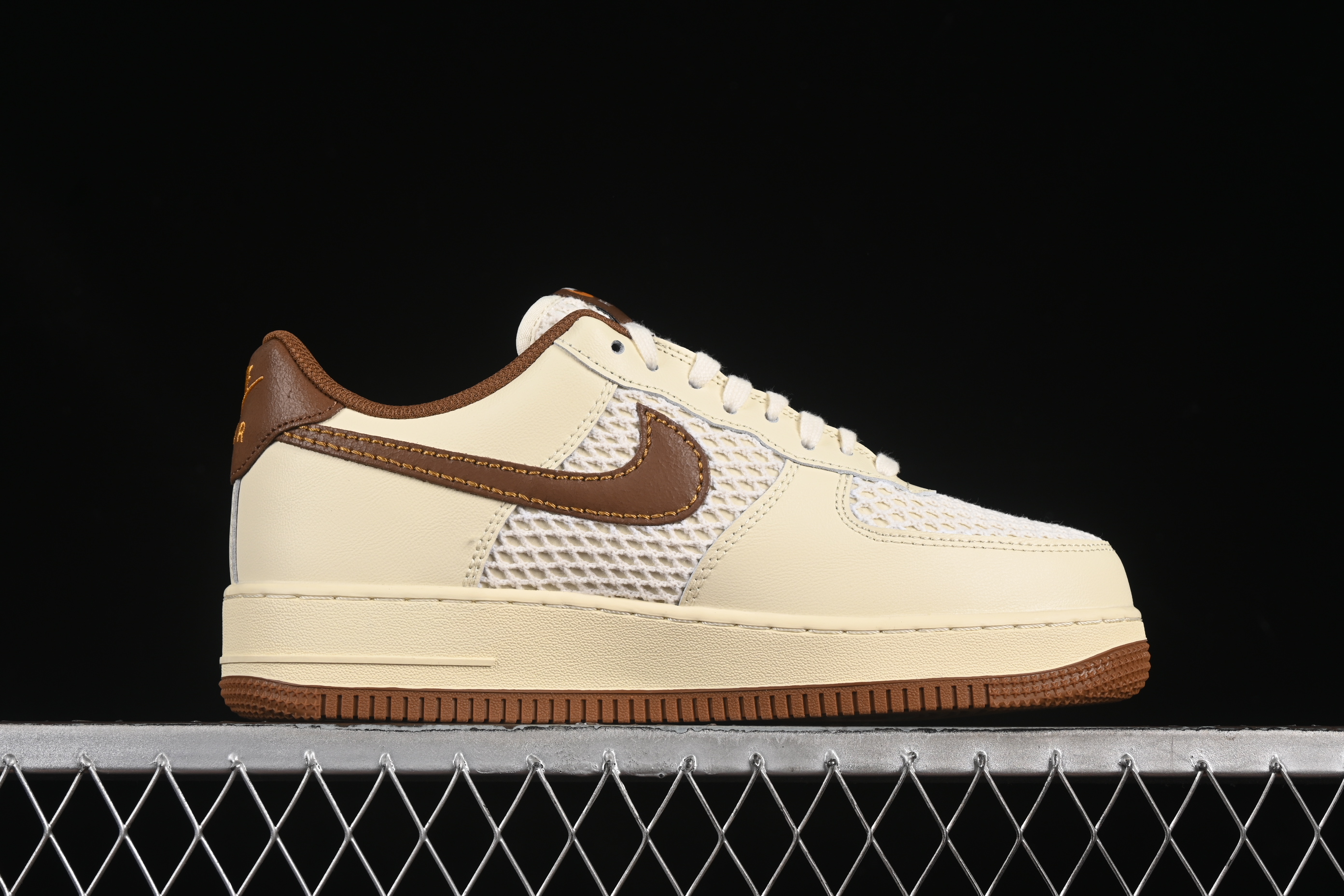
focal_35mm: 75
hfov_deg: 27.0
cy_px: 448
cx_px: 672
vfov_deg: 18.2
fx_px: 2800
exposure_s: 1/80
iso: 160
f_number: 8
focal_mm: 50
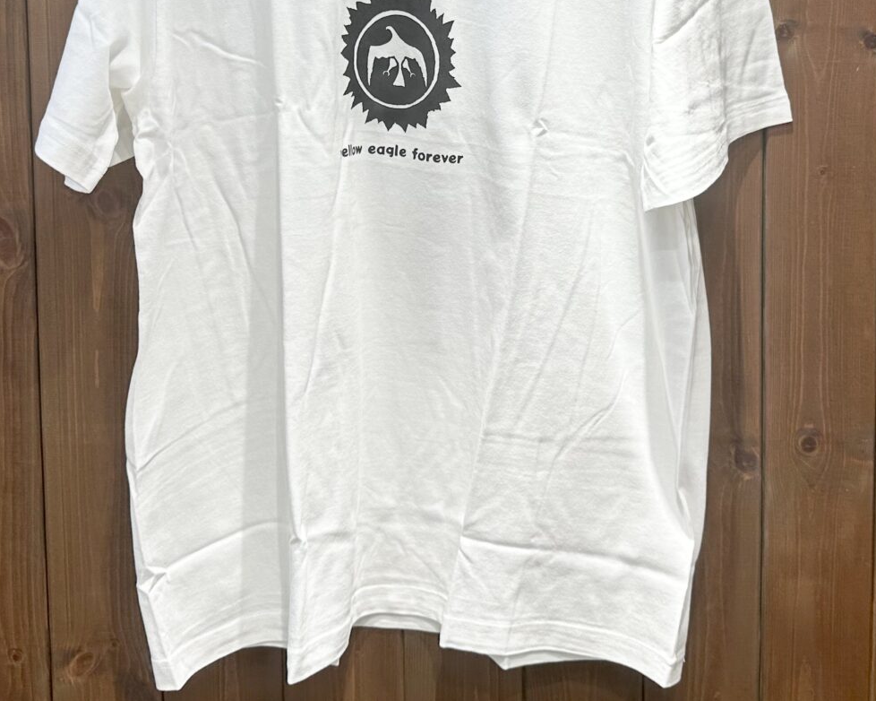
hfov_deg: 40.3
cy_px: 108
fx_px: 1192
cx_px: 458
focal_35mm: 46
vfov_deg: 31.6
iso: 64
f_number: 1.78
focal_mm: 6.86
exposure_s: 1/100
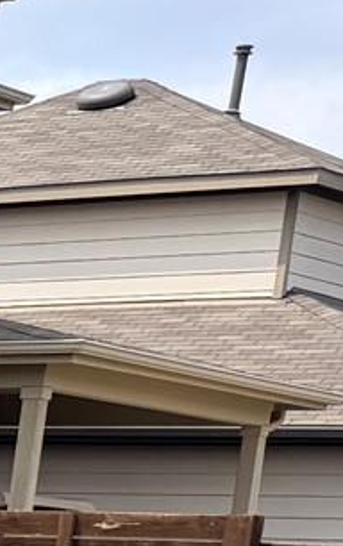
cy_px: 978
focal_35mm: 170
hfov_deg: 5.7
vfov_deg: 11.4
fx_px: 2535
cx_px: -1336
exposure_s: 1/3145
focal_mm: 6.76
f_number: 1.78
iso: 80
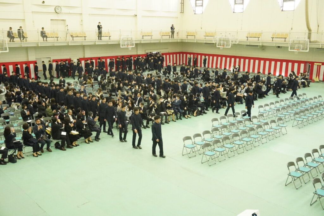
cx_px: 162
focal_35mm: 36
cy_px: 108
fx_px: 324
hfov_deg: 53.1
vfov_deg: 36.8
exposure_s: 1/80
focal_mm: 24
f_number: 9
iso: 6400
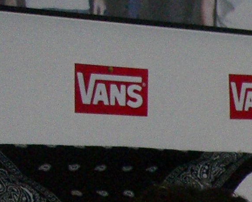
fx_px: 1477
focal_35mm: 198
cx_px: 671
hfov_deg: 8.6
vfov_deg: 7.3
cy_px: 480
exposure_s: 1/60
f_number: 2.8
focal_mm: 7.9
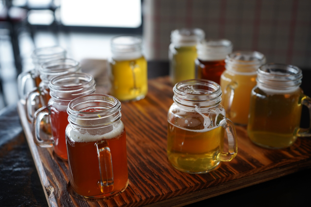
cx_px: 156
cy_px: 104
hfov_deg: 45.4
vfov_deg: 31.2
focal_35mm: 43
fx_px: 371
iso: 320
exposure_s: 1/60
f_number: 4.5
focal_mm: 43
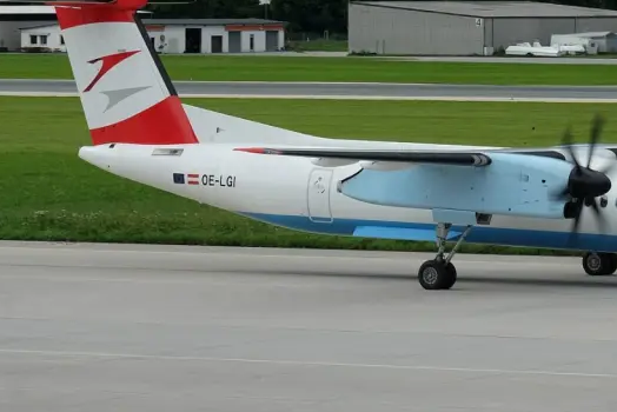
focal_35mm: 209
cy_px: 195
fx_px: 3584
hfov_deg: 9.8
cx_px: 504
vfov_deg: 6.6
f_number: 8
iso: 200
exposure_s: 1/200
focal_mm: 71.1
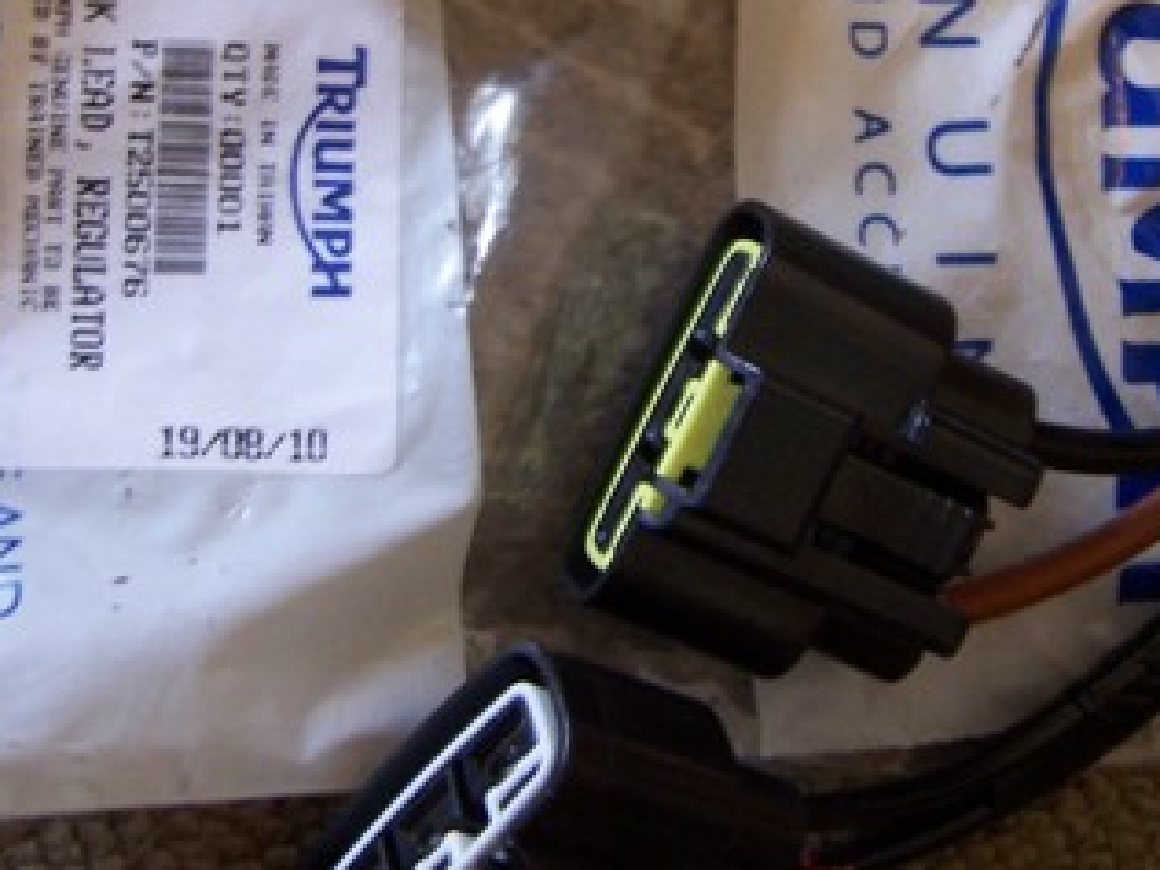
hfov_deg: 26.7
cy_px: 165
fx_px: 2446
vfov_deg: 19.9
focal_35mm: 73
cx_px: 613
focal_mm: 6
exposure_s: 1/8
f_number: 3
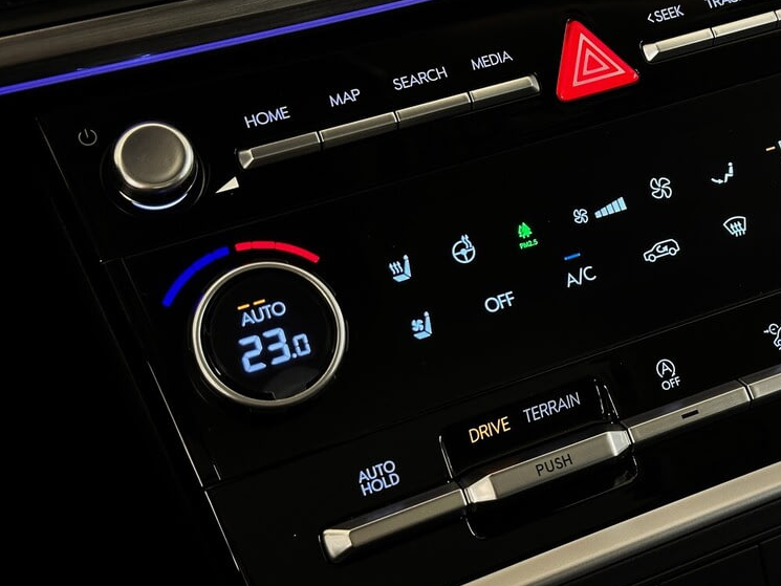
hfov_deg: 33.1
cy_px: 249
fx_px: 1309
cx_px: 471
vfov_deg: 25.2
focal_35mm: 58
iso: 320
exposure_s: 1/33
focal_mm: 6.86
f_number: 1.78
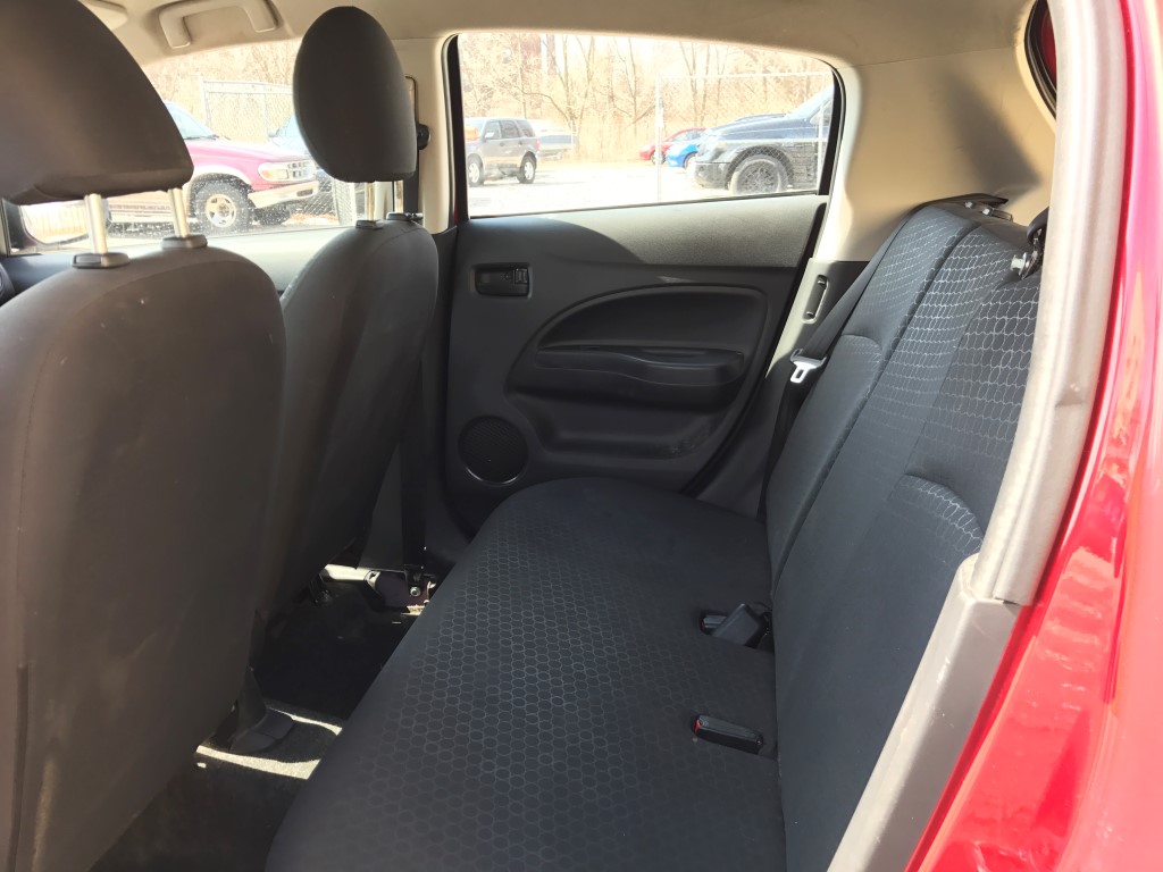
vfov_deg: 49.7
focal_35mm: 28
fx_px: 941
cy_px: 436
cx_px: 582
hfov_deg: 63.4
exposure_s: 1/90
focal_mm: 3.99
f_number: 1.8
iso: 25
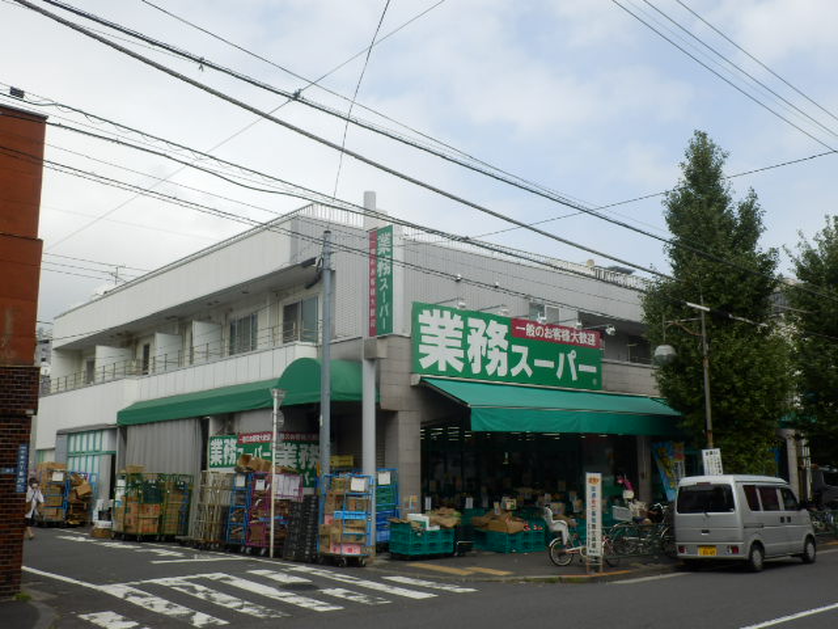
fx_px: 1017
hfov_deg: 44.8
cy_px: 314
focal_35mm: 42
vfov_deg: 34.3
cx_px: 419
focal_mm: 7.4
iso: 80
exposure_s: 1/100
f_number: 10.3
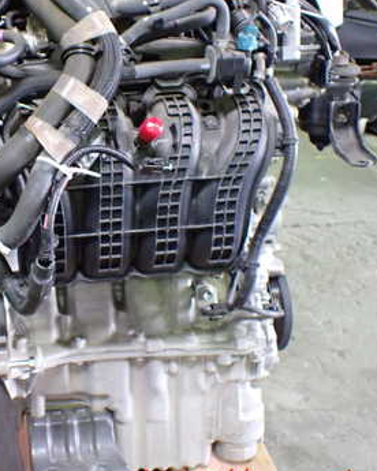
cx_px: 42
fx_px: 711
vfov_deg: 36.6
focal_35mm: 51
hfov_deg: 28.6
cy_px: 194
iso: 800
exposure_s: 1/40
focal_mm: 5.4
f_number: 2.3
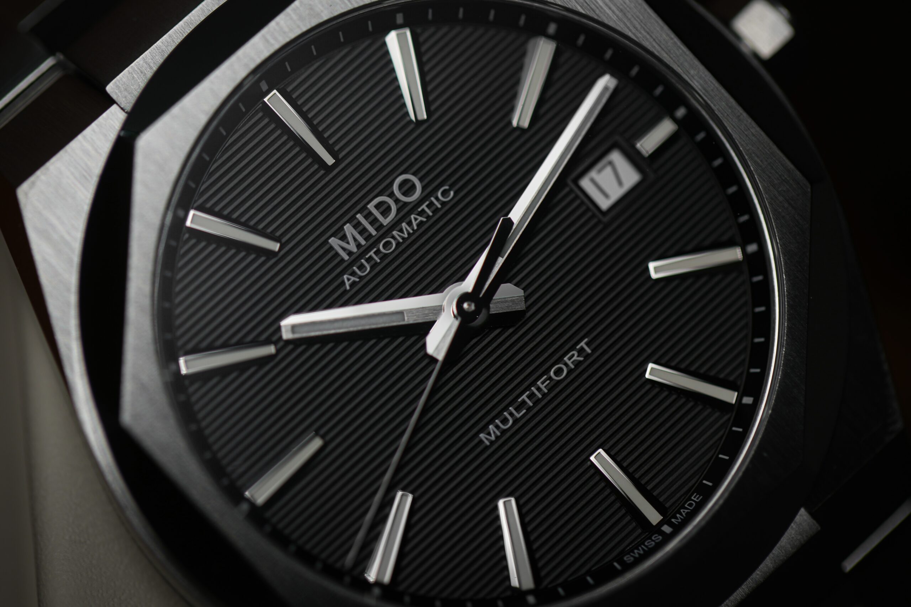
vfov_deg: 9.1
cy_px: 304
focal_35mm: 150
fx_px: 3795
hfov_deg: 13.7
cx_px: 456
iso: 100
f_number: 2.8
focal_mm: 100
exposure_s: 1/30
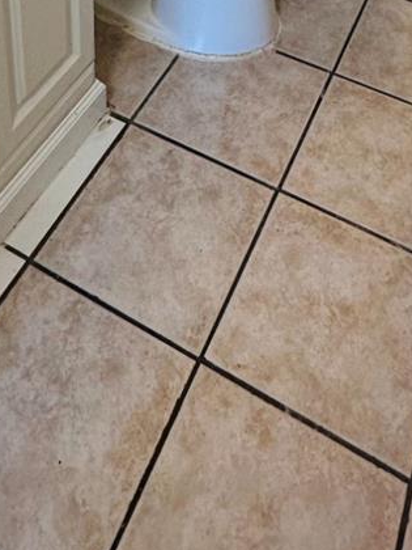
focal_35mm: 50
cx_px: 198
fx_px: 793
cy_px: -263
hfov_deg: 29.1
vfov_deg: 27.3
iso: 160
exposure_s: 1/120
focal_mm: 2.22
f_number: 2.2
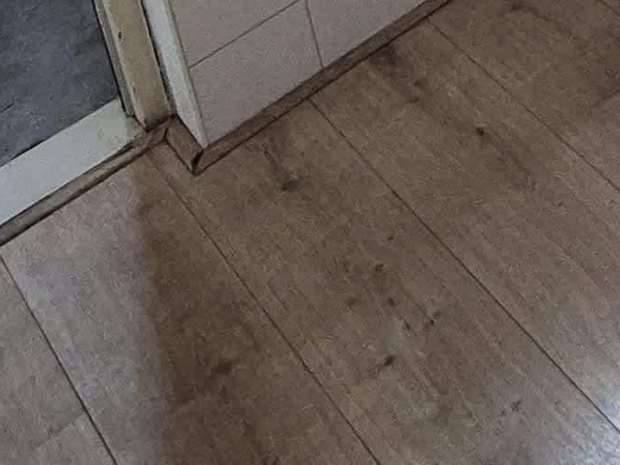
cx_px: 884
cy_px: -698
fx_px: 1344
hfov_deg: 22.2
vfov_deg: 13.4
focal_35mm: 75
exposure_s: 1/50
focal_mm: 2.2
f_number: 2.2
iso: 400
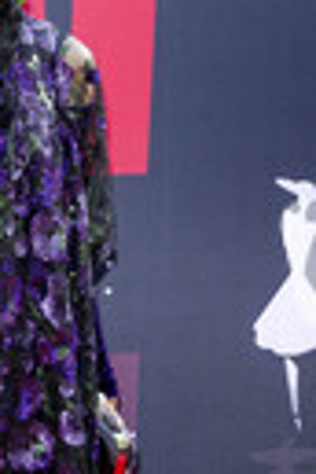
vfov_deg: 21.4
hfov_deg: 13.8
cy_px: 423
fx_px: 1224
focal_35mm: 93
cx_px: -158
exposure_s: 1/200
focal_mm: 30
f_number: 5.6
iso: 800
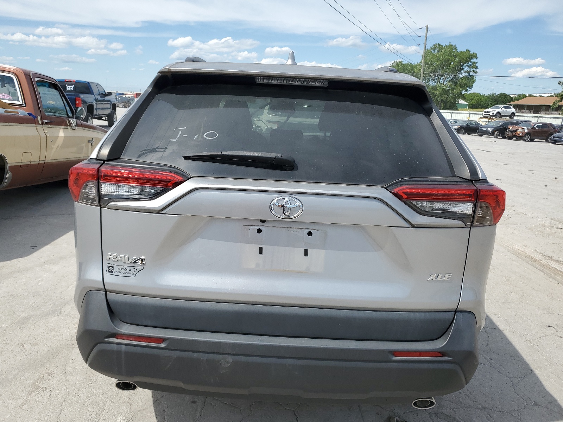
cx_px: 282
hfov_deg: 67.3
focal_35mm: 26
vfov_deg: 53.1
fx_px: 423
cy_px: 211
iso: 50
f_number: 1.5
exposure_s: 1/3333
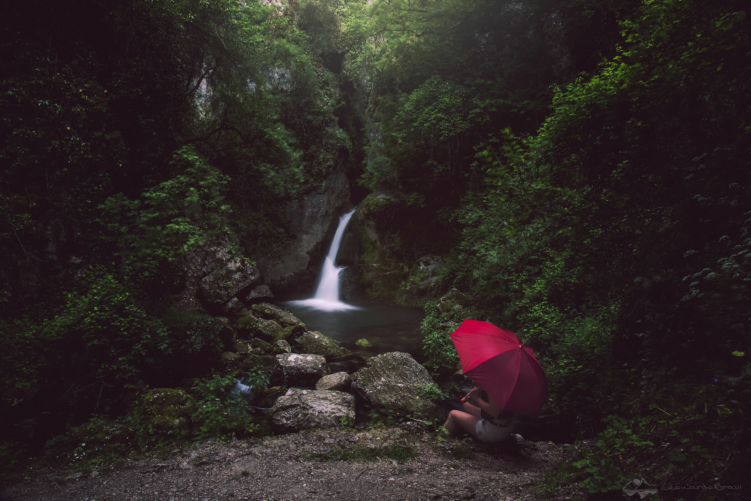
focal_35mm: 24
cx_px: 376
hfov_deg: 73.7
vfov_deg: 53.2
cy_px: 250
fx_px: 501
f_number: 11
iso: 100
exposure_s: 2.5
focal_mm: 24
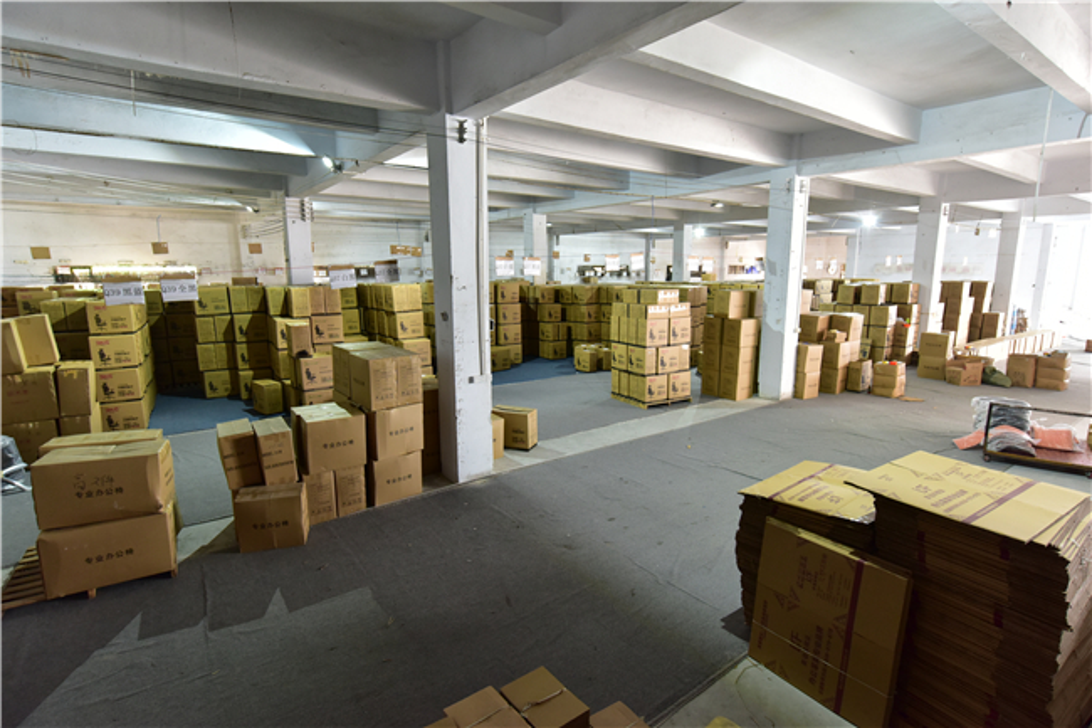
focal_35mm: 18
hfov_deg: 90.0
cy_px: 364
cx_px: 546
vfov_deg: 67.4
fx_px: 546
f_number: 5.6
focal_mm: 18
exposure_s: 1/15
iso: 1600
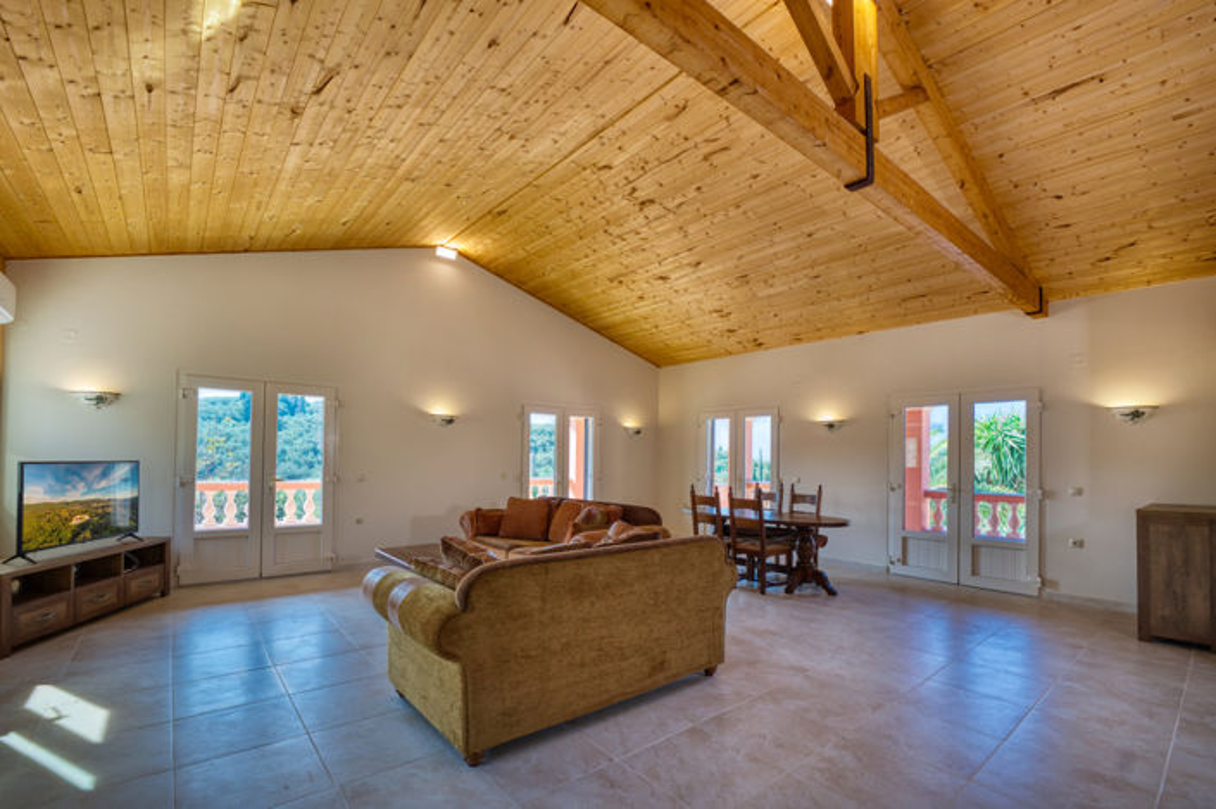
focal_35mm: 14
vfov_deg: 81.1
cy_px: 404
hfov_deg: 104.3
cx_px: 608
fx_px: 473
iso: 400
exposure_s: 1/160
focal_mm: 14
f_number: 5.6
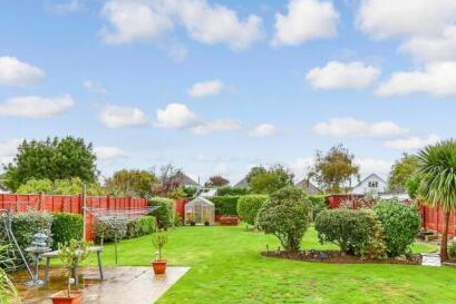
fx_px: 304
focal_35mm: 24
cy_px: 193
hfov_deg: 73.4
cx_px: 257
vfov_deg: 52.5
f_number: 7.1
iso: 500
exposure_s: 1/40
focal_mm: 10
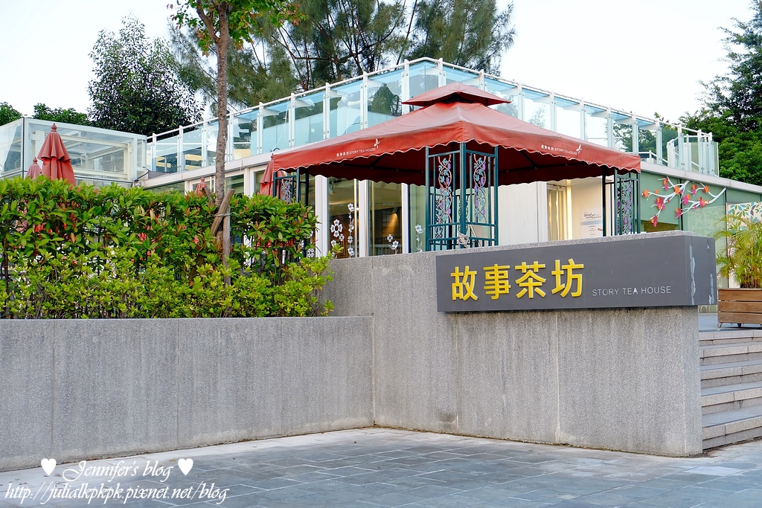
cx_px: 381
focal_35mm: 42
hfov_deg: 46.4
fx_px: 889
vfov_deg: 31.9
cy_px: 254
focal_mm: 27.7
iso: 800
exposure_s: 1/140
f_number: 3.6
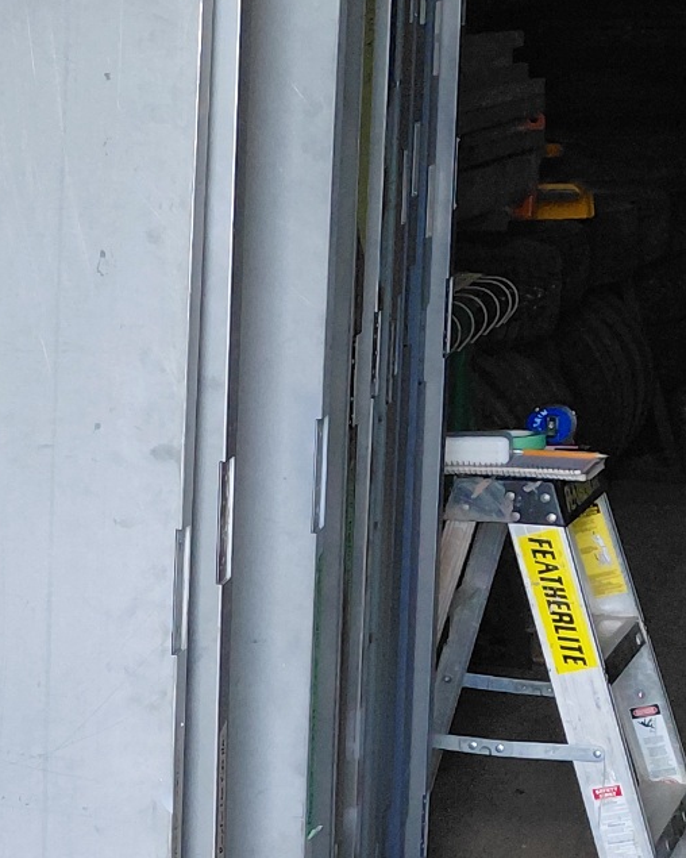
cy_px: 545
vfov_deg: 20.3
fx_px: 2386
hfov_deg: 14.4
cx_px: -547
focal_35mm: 94
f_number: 1.8
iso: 125
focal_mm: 4.69
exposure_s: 1/120
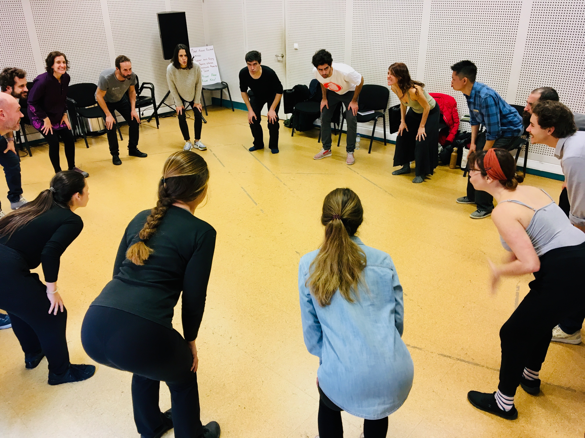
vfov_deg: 48.2
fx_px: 490
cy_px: 219
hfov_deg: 61.7
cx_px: 292
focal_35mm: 29
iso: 100
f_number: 2.2
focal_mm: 4.15
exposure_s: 1/33
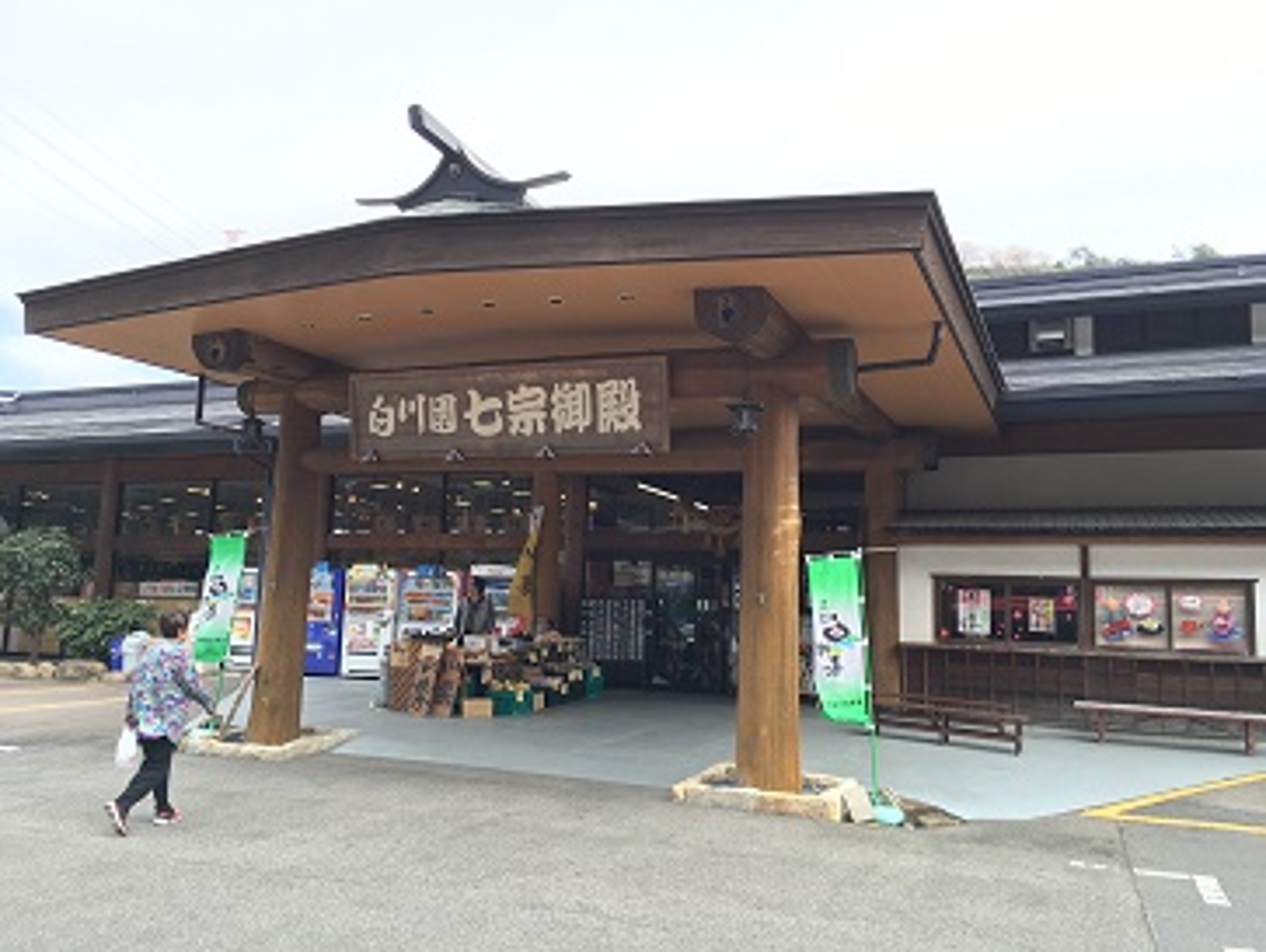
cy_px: 476
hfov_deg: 61.6
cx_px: 633
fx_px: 1062
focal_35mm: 29
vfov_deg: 48.3
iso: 25
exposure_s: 1/247
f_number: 2.2
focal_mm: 4.15
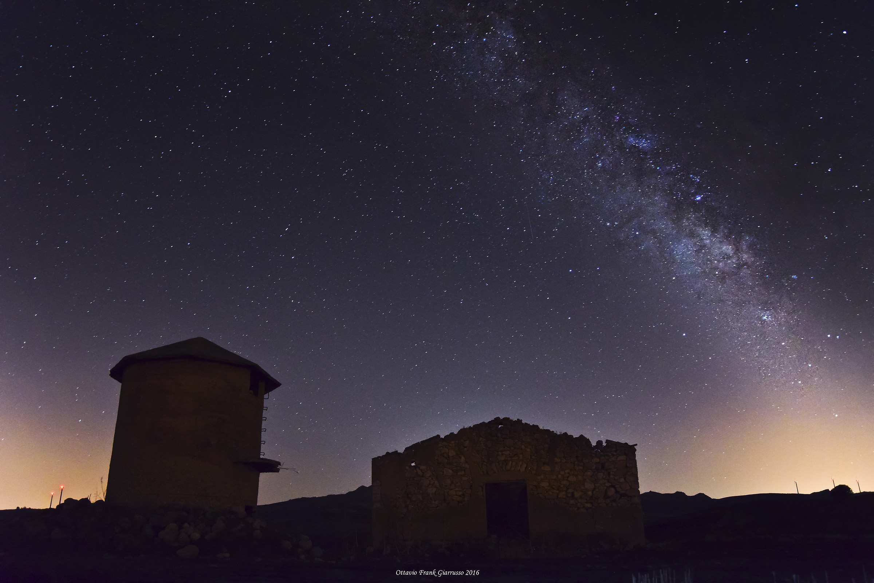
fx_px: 655
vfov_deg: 47.9
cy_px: 292
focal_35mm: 27
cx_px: 437
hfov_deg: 67.4
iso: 1600
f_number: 3.5
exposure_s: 25
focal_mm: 18
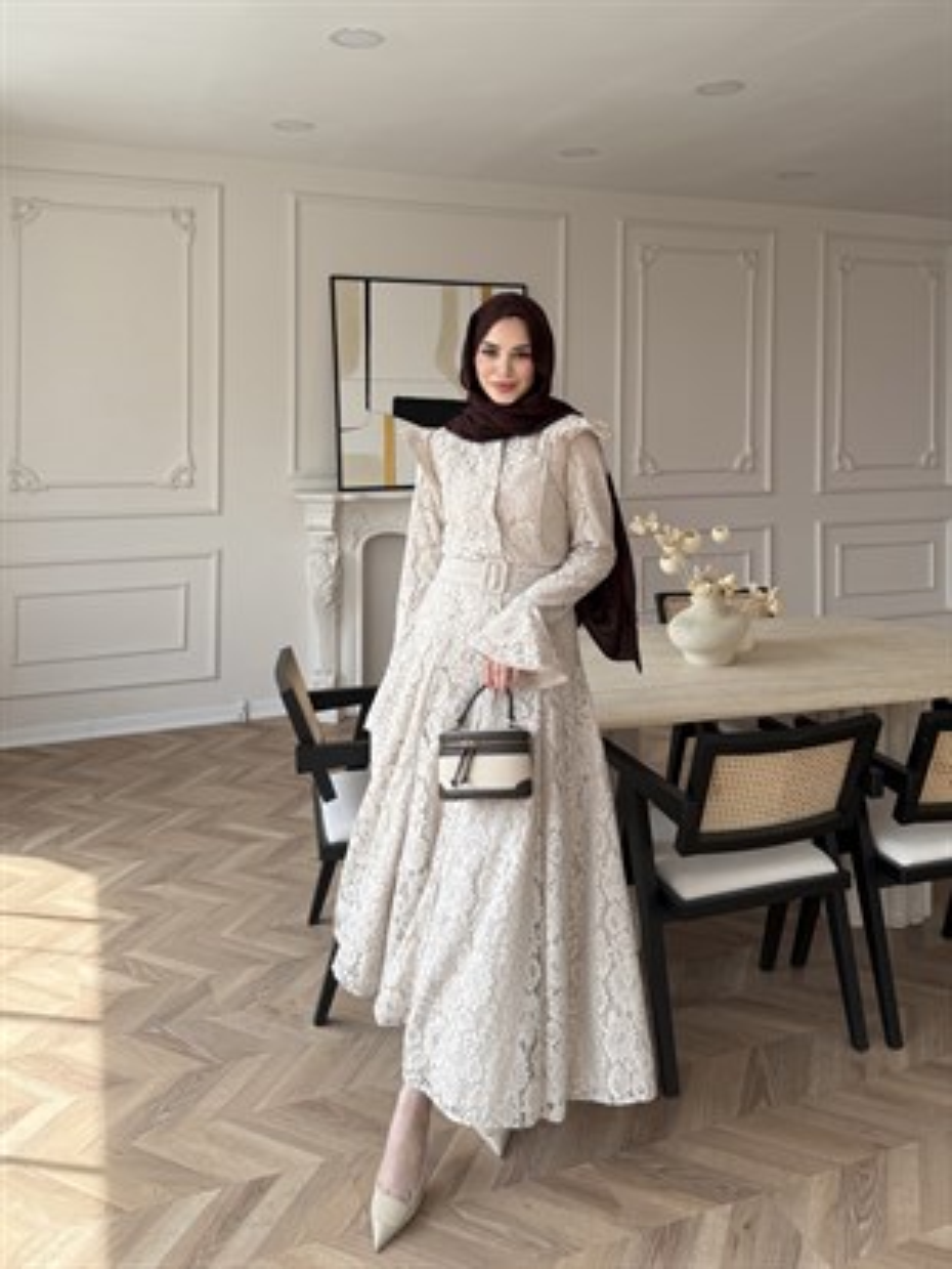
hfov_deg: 56.8
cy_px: 634
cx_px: 476
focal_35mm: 24
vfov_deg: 71.6
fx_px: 880
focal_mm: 6.76
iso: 80
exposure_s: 1/677
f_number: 1.78
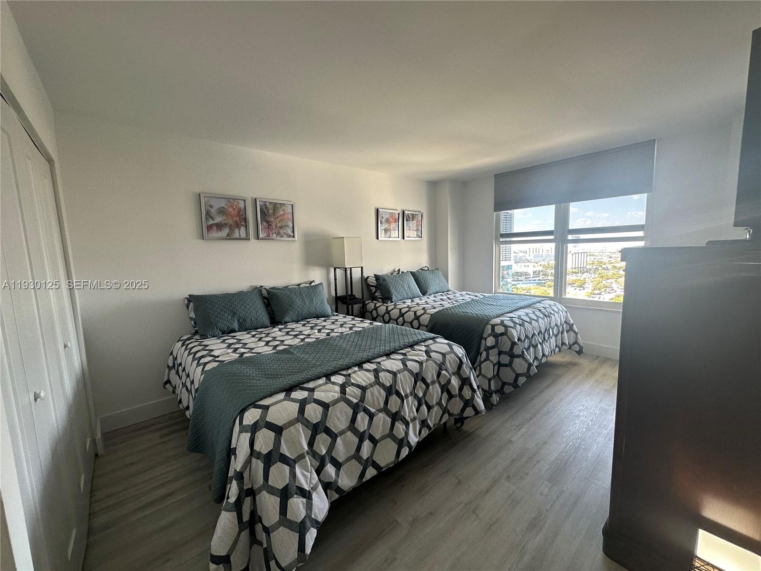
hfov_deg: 102.1
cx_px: 380
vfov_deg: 85.7
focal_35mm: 14
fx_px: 308
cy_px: 286
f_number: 2.2
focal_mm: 2.22
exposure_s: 1/120
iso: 100
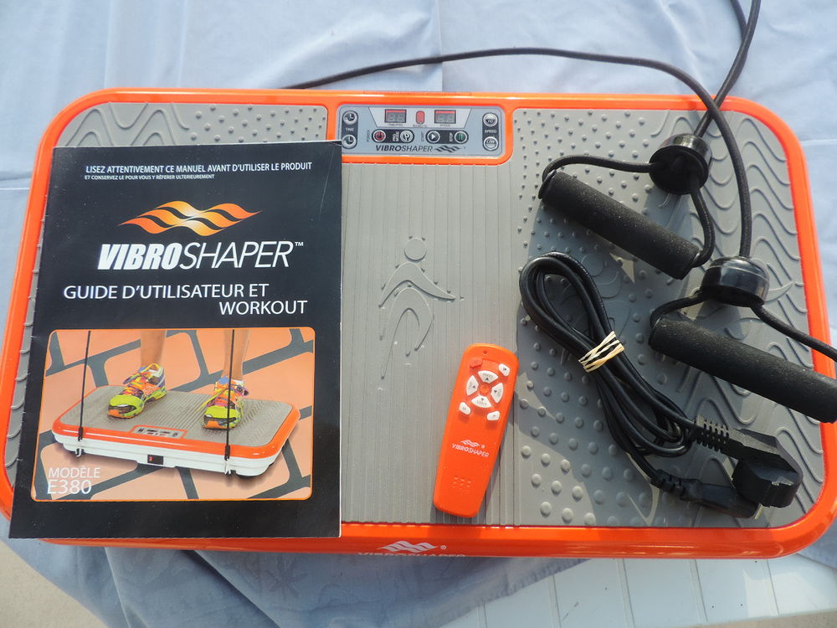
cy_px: 314
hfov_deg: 71.6
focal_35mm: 24
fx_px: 580
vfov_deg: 56.8
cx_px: 418
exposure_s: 1/100
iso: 80
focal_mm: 4.3
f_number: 3
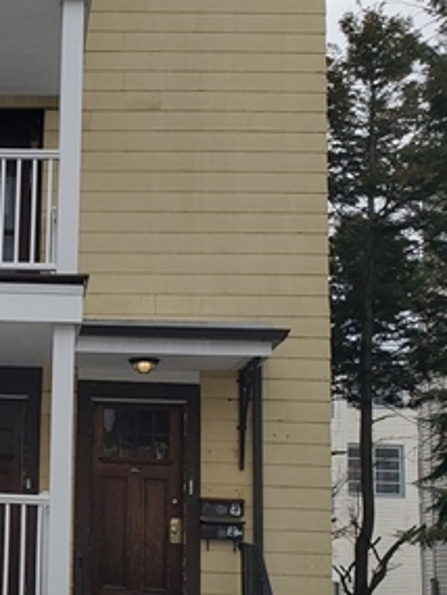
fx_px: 1204
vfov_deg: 27.6
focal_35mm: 70
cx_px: -36
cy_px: 386
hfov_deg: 20.1
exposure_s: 1/2175
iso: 50
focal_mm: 4.3
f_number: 2.4
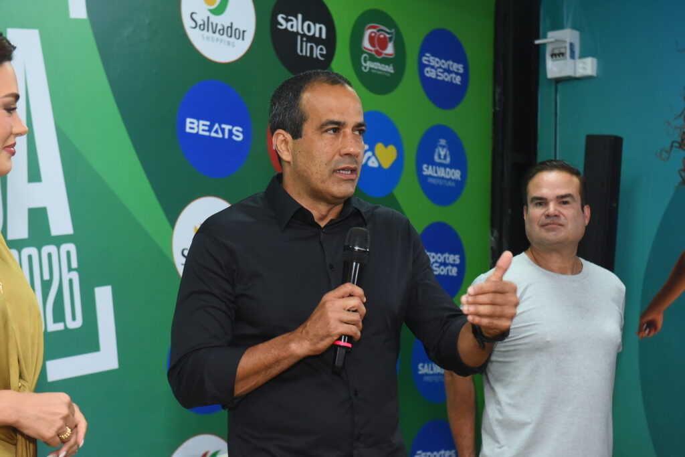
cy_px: 228
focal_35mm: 70
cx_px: 342
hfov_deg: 28.8
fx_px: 1332
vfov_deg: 19.5
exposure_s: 1/160
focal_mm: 70
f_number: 2.8
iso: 2000
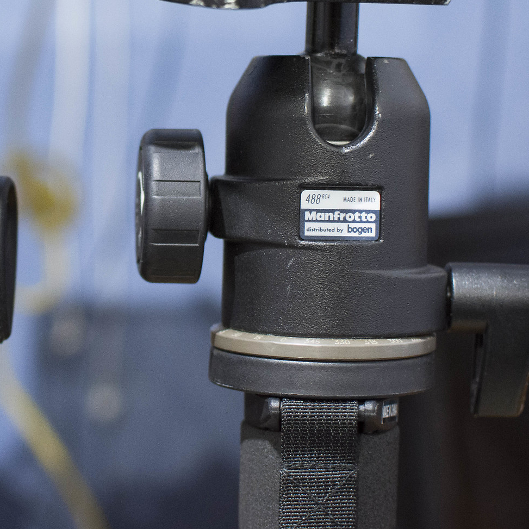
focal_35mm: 110
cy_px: 117
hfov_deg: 15.7
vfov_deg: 15.7
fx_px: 1903
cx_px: 59
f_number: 2.5
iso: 2000
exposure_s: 1/25
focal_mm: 35
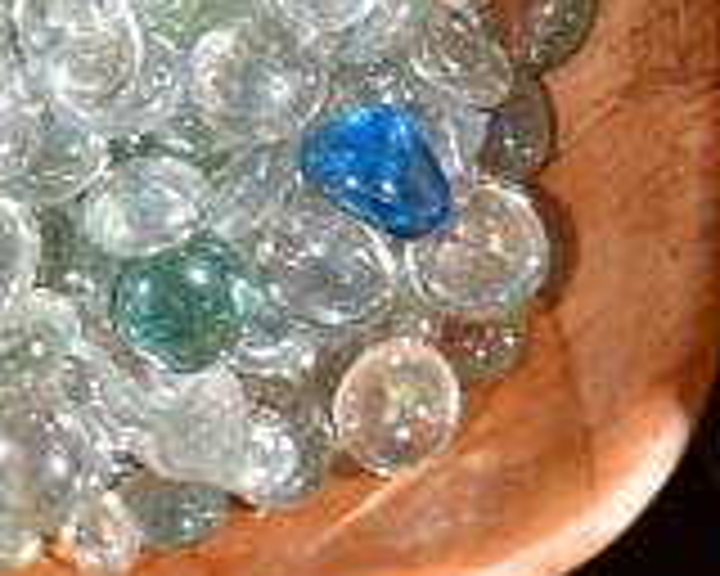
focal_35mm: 97
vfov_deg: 15.3
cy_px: -104
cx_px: -176
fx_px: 2067
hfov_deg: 18.6
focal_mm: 18
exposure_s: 1/30
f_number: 3.5
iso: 160
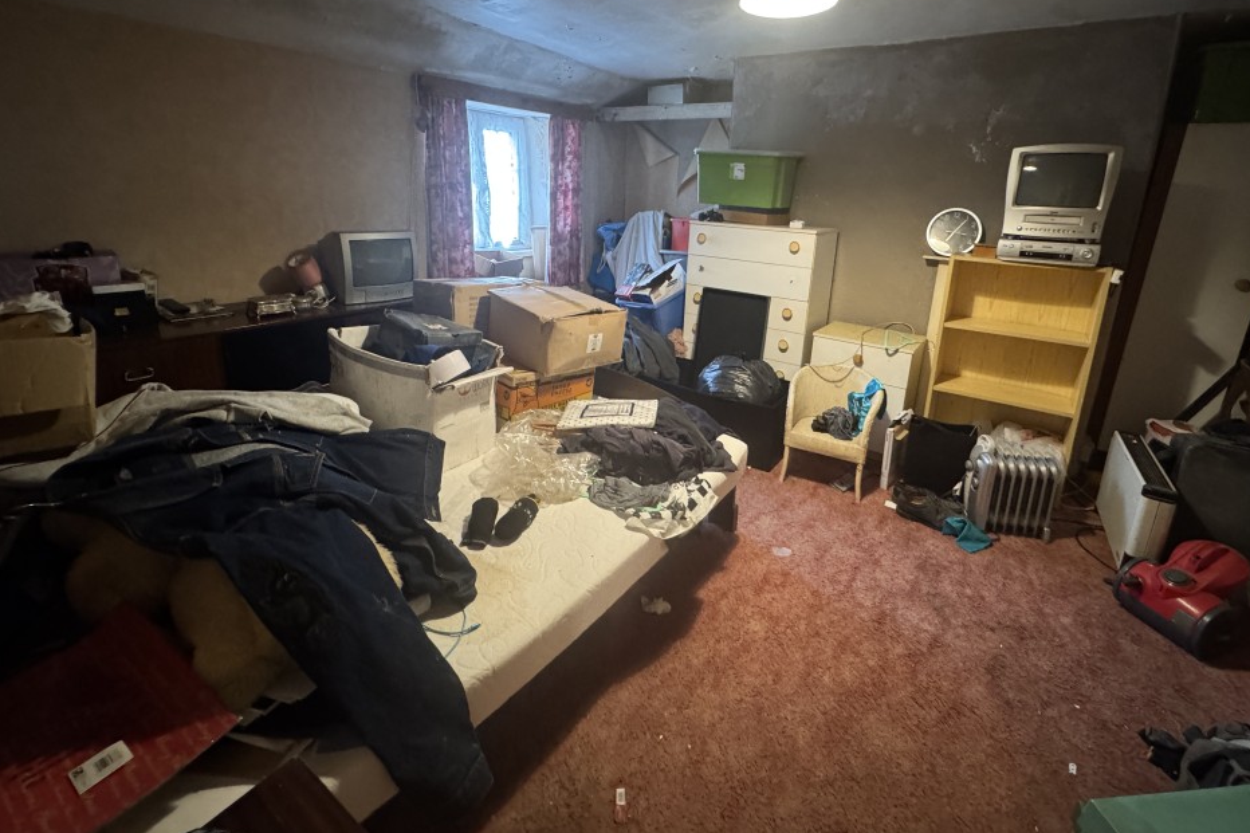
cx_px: 661
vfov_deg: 72.7
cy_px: 323
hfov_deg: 96.6
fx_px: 555
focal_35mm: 16
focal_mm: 2.22
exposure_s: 1/50
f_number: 2.2
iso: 1000
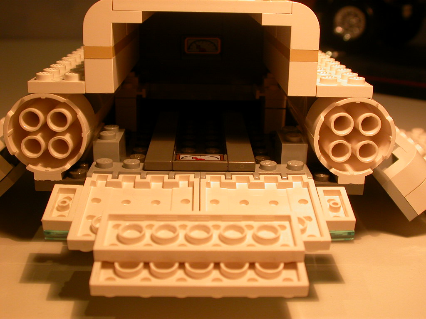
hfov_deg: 38.2
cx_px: 213
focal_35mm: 50
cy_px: 160
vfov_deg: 29.1
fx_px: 615
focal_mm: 10.4
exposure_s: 1/122
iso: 100
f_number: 3.7
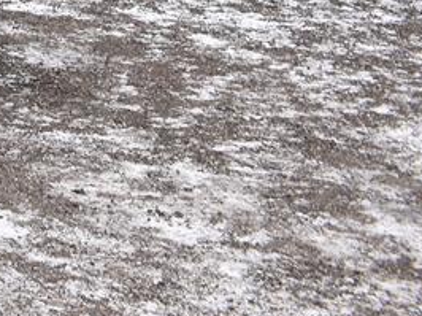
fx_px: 1693
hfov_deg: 11.7
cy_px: -340
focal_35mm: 139
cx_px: -581
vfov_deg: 9.8
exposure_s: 1/250
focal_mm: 20
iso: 200
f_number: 7.1
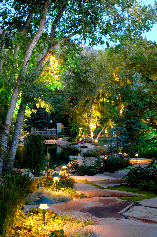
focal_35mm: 52
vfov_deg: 37.9
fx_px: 344
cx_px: 78
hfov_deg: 25.7
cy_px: 118
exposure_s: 28
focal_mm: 35
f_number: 14
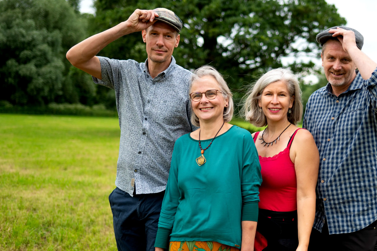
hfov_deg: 39.1
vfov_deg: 27.0
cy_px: 131
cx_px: 255
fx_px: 523
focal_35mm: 50
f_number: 2.2
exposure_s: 1/1000
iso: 200
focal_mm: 35
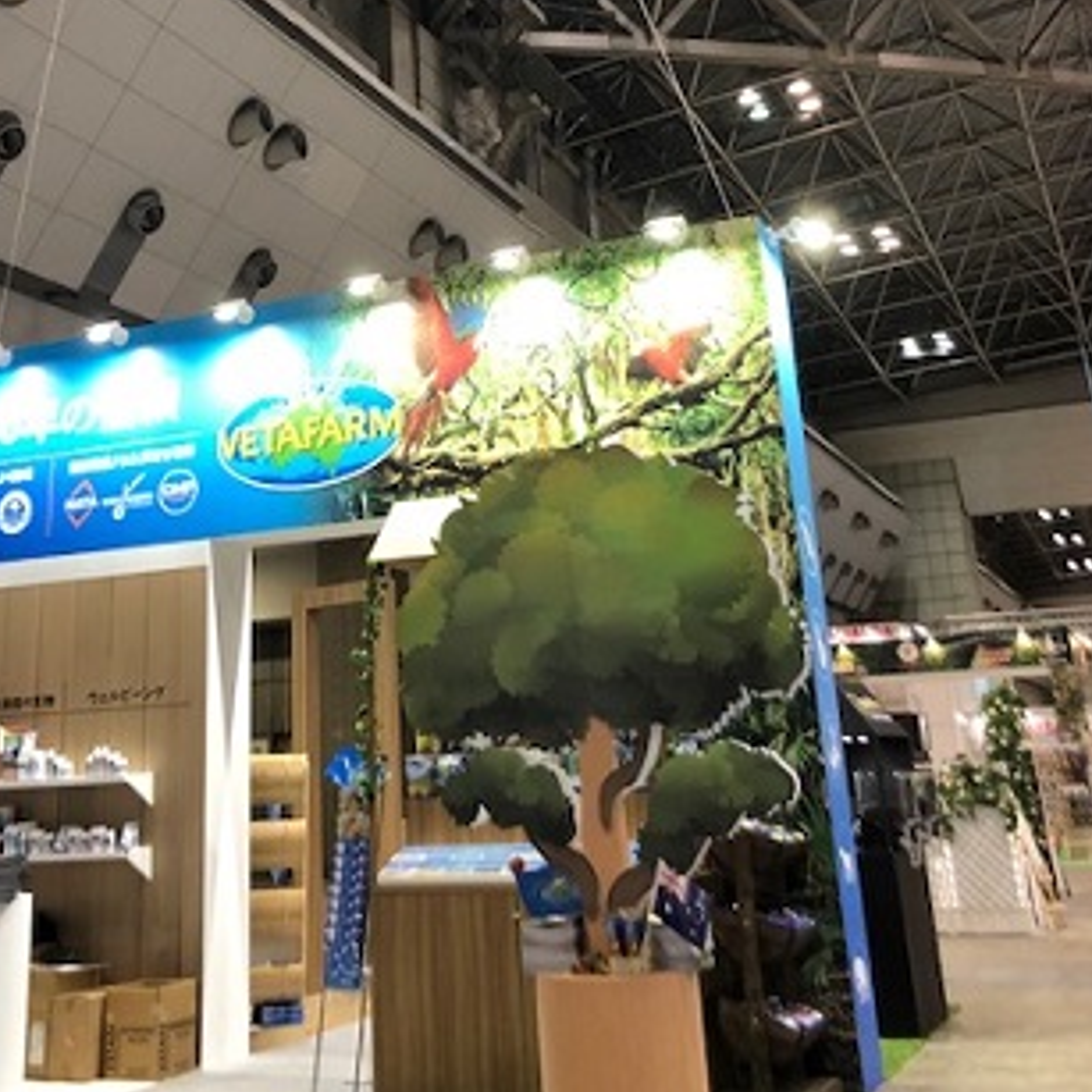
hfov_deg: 38.9
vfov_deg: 37.8
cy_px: 226
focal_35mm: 43
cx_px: 413
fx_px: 1535
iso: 40
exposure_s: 1/25
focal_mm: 3.99
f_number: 1.8
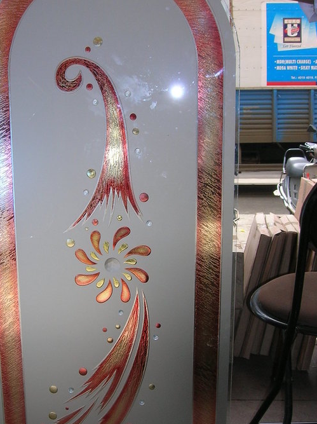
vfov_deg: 37.5
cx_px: 112
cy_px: 236
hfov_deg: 28.4
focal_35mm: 51
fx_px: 624
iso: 50
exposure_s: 1/101
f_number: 4.9
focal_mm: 5.7
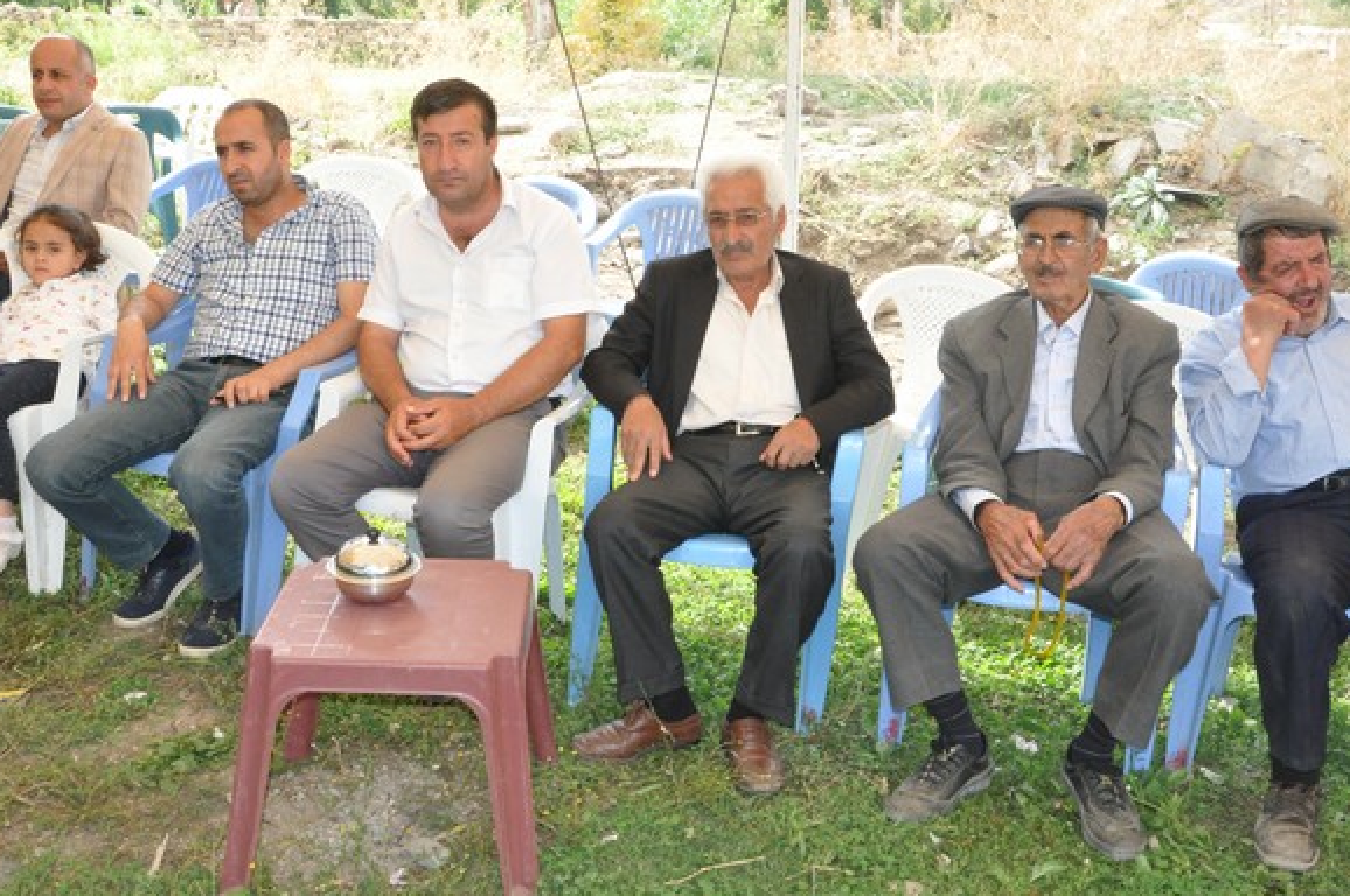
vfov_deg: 33.3
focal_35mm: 40
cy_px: 396
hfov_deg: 48.5
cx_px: 705
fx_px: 1498
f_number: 13
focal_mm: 22
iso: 1250
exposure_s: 1/200
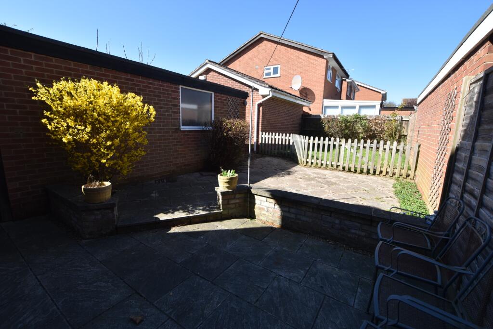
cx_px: 246
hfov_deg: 100.4
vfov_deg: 77.3
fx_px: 205
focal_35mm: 15
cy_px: 164
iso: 100
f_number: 6.3
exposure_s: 1/160
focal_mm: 10
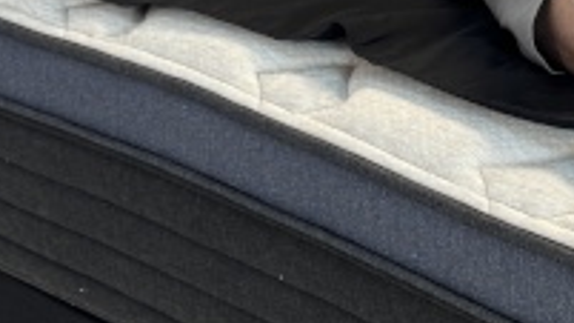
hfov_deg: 18.8
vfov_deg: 11.6
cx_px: 777
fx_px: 1583
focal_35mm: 104
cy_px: 134
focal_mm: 6.76
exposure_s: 1/121
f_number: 1.78
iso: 80
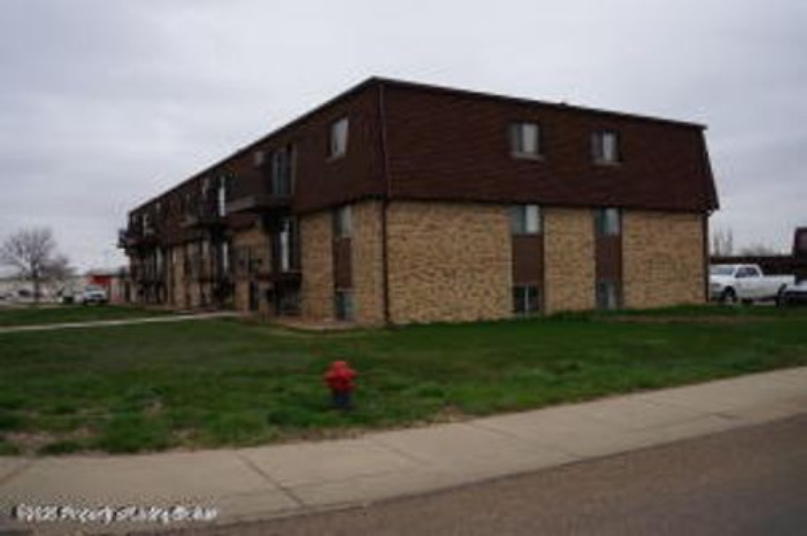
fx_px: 705
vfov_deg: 41.6
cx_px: 404
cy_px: 268
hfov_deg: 59.6
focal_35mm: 32
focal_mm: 21
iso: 100
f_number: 5.6
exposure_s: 1/60
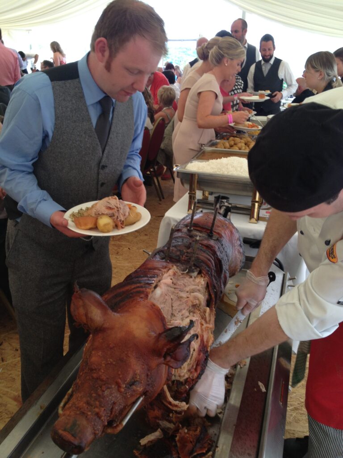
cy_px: 229
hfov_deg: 40.7
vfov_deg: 52.6
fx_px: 462
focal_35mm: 35
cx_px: 172
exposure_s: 1/60
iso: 64
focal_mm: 4.28
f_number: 2.4
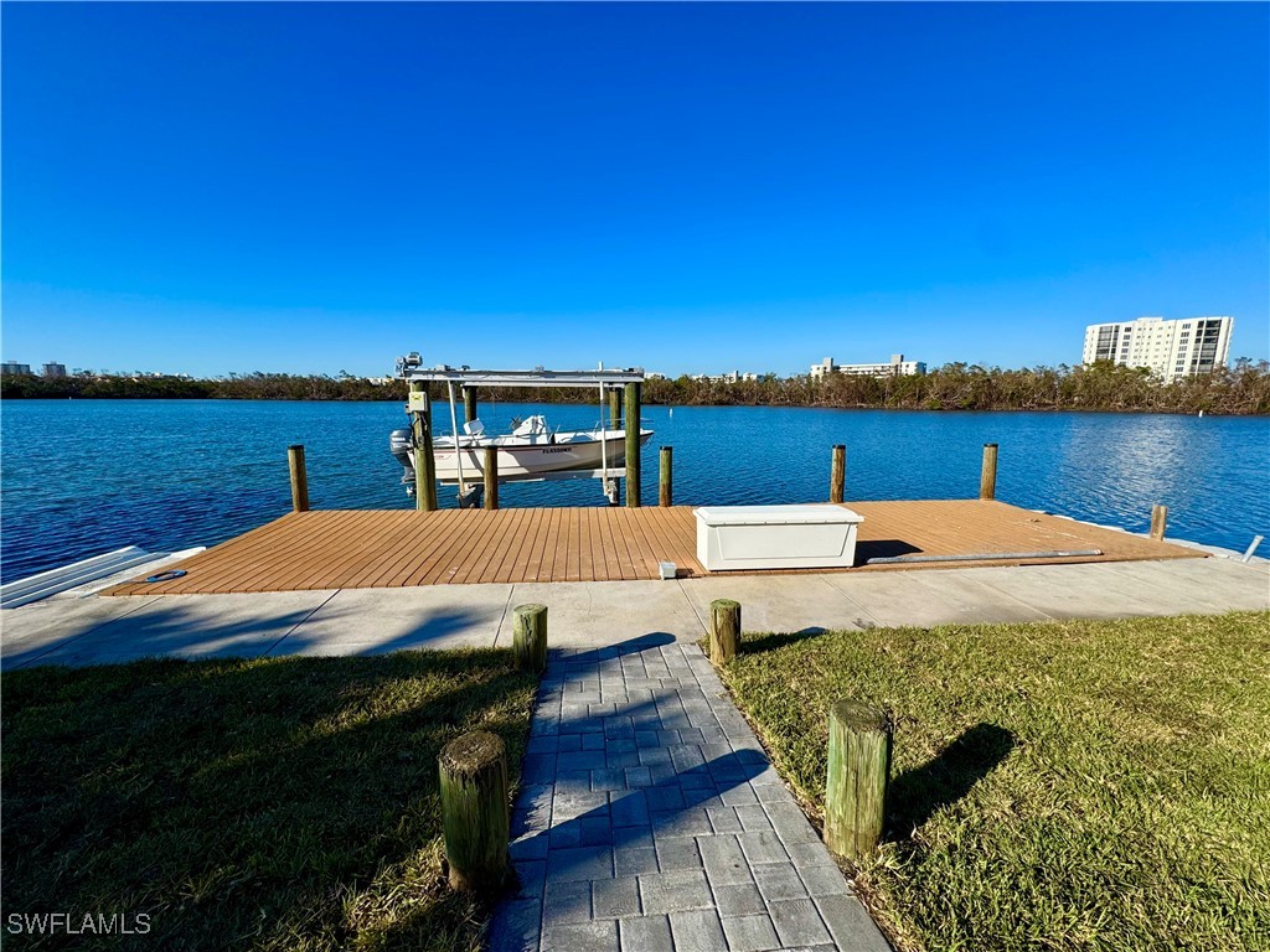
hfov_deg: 102.1
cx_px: 635
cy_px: 476
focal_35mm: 14
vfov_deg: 85.7
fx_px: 514
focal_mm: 2.22
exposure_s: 1/2770
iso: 50
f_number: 2.2
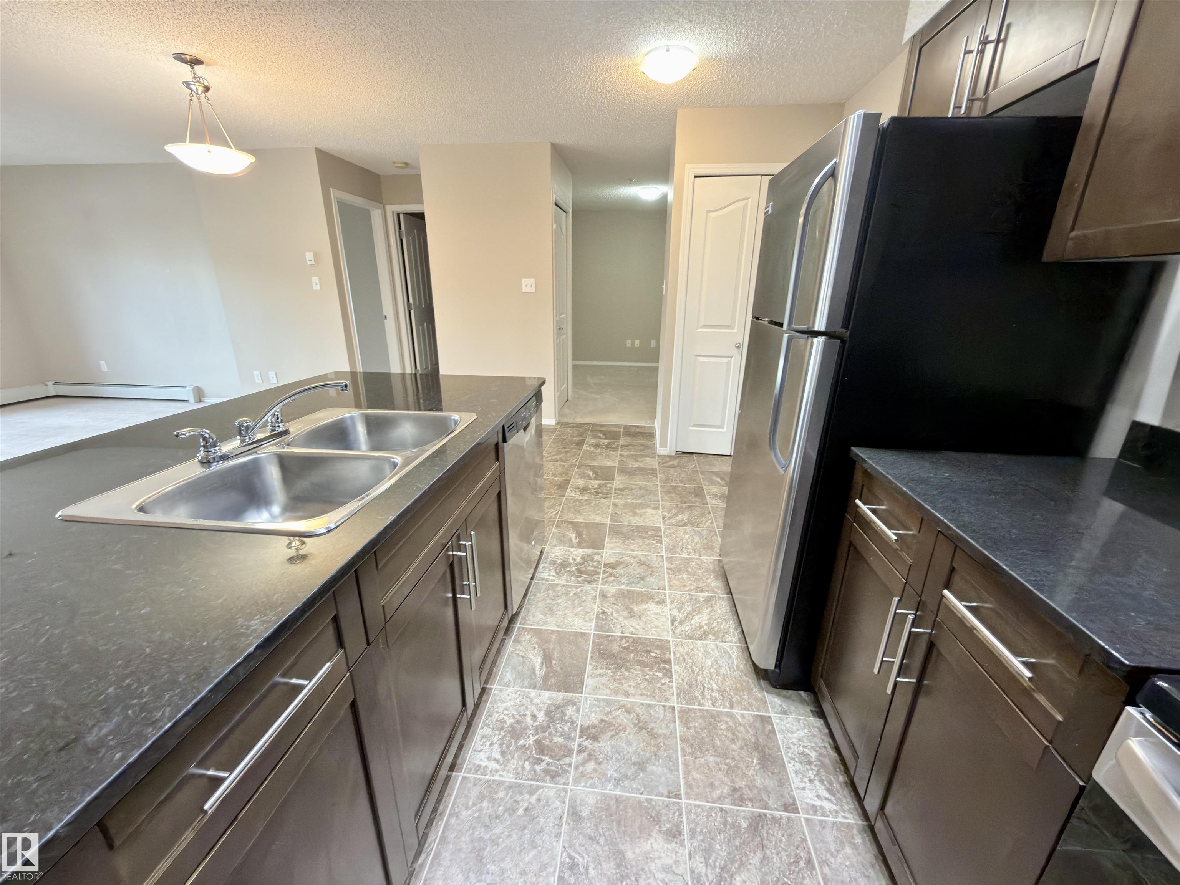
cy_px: 442
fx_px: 477
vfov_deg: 85.7
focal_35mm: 14
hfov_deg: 102.1
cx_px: 590
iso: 200
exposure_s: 1/30
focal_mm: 2.22
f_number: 2.2
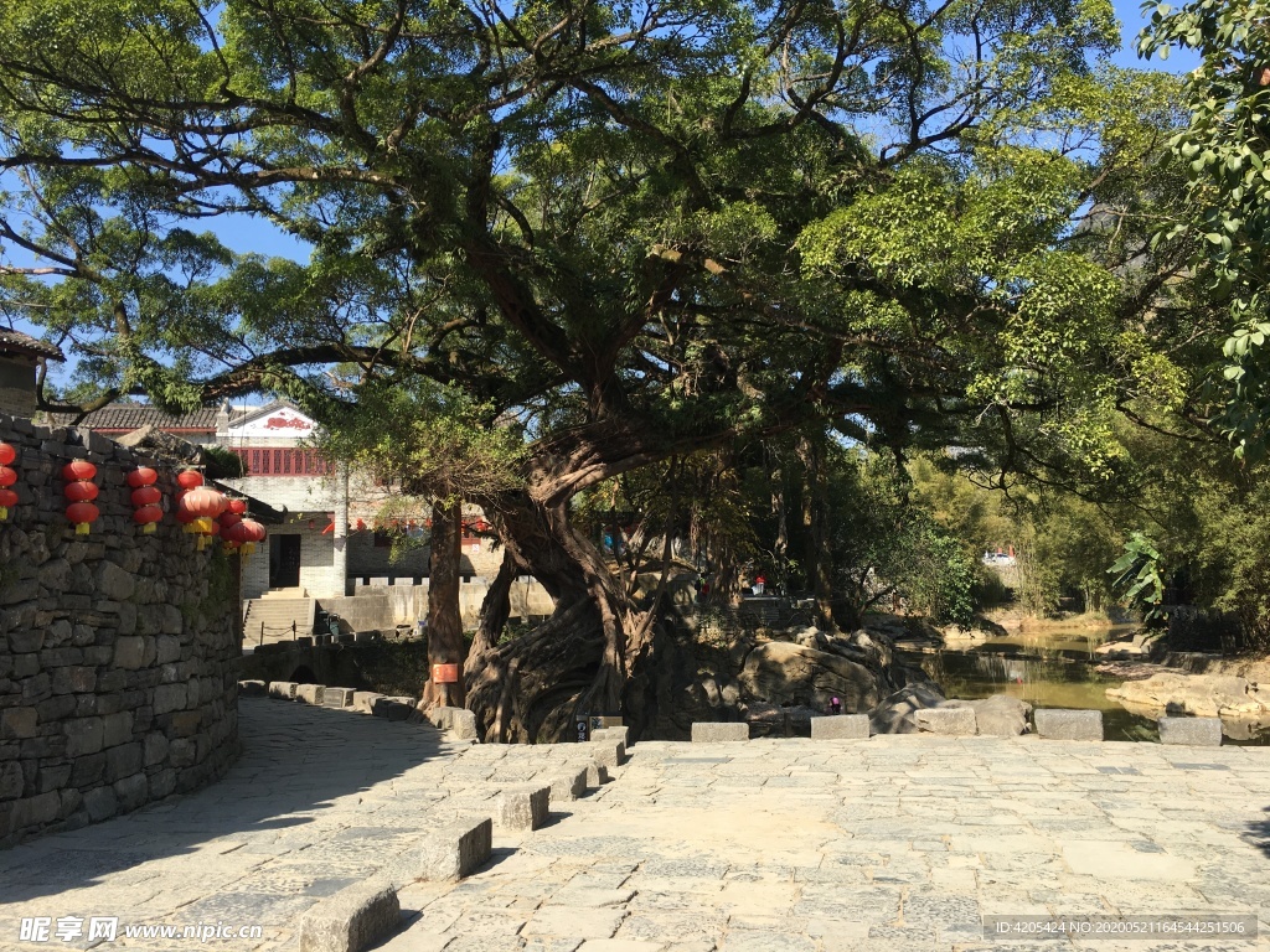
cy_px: 476
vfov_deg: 48.2
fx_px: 1064
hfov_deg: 61.7
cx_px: 635
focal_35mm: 29
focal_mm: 4.15
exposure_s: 1/746
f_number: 2.2
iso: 25
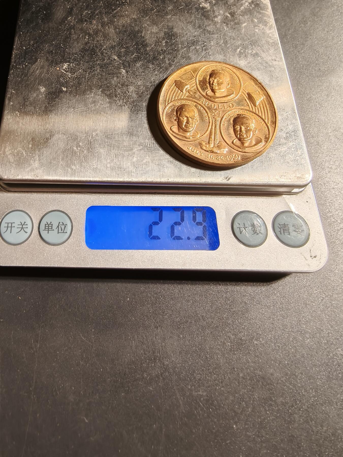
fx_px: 304
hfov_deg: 58.9
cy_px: 228
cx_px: 172
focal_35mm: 23
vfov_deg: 73.9
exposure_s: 1/100
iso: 250
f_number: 2
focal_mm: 2.32
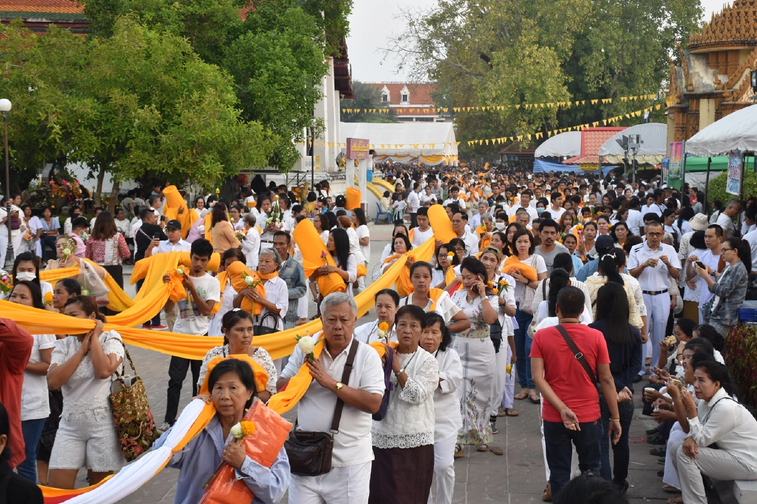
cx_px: 378
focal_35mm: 68
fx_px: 1419
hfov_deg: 29.9
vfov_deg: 20.2
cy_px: 252
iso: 400
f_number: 5.6
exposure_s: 1/125
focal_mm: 45
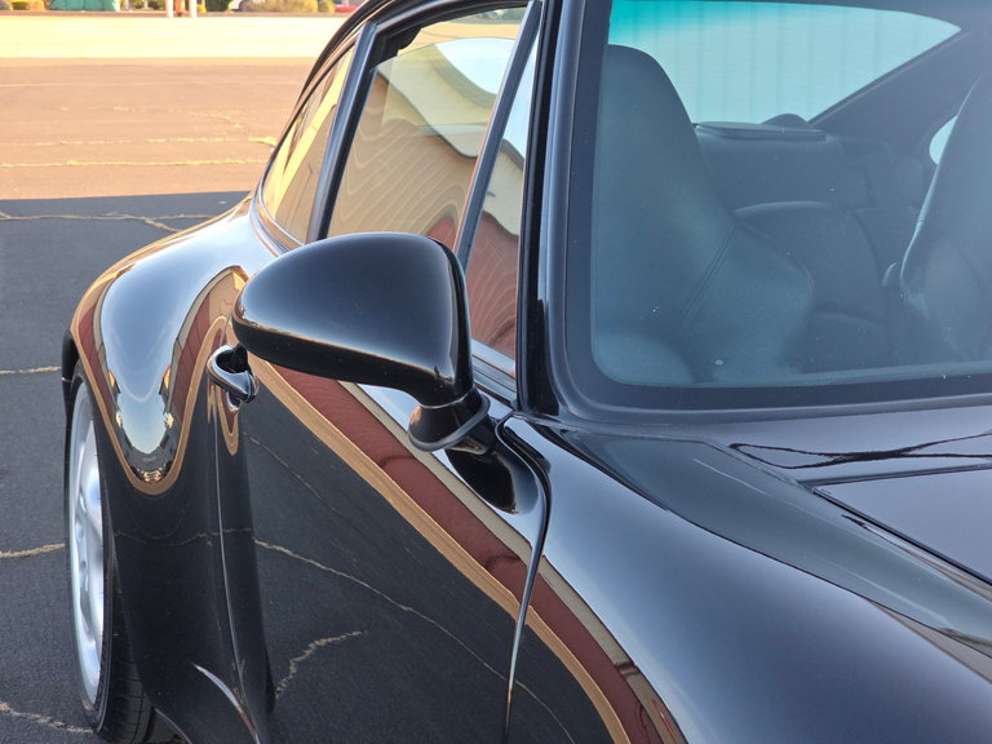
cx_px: 496
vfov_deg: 21.3
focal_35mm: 69
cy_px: 372
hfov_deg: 28.2
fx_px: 1977
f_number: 2.4
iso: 50
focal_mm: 7.9
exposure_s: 1/197
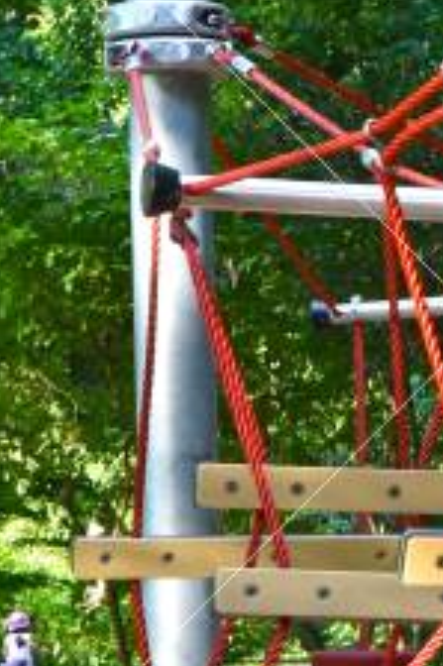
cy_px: 300
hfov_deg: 6.4
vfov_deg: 9.9
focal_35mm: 209
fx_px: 3863
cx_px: 922
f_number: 5.6
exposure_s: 1/125
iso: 400
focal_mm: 24
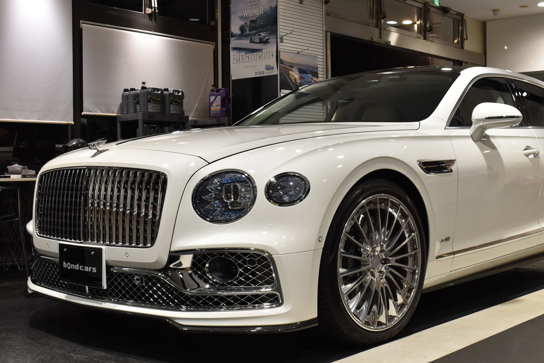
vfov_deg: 28.6
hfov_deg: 41.7
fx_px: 710
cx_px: 325
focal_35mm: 47
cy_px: 195
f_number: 8
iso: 400
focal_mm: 26
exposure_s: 1/40
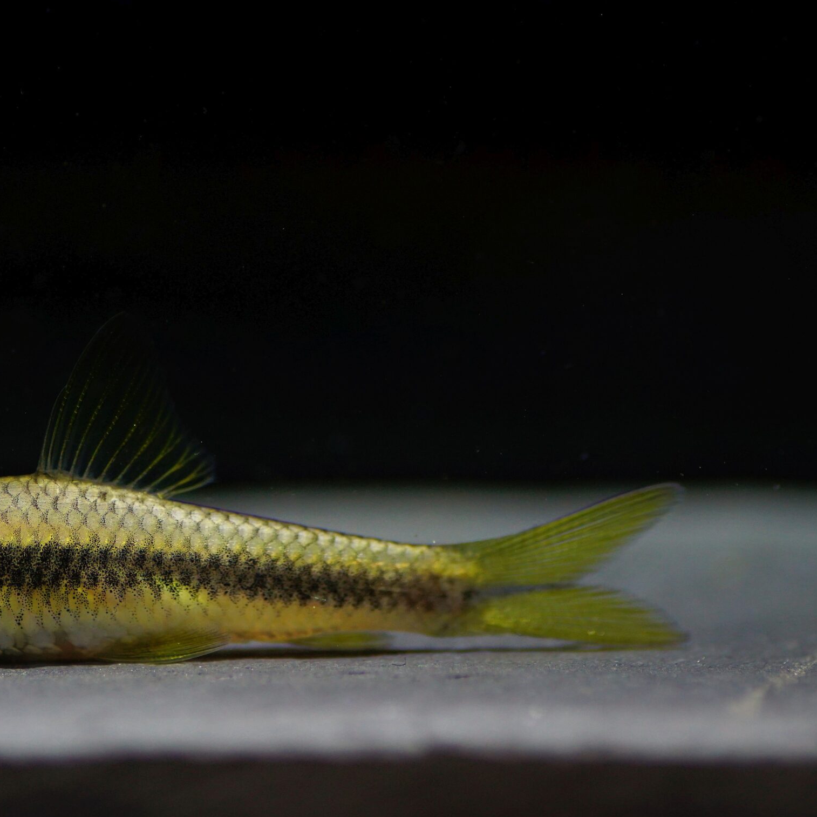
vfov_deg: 9.0
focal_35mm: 194
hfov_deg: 9.0
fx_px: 5180
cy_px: 396
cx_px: 210
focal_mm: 90
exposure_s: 1/1000
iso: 500
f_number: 2.8
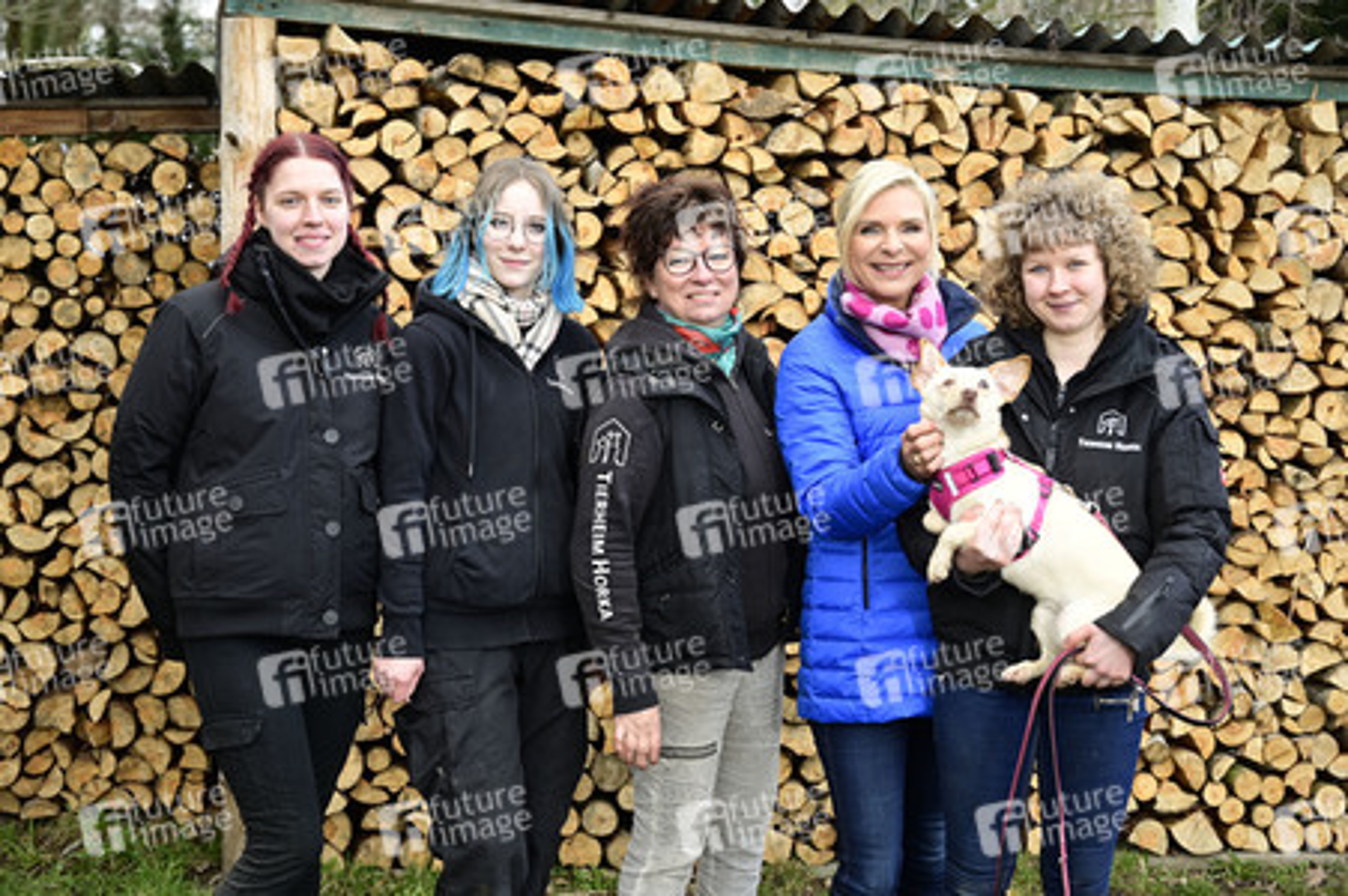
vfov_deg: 27.0
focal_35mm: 50
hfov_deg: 39.6
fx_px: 1871
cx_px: 674
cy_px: 448
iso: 250
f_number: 4
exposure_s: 1/200
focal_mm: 50
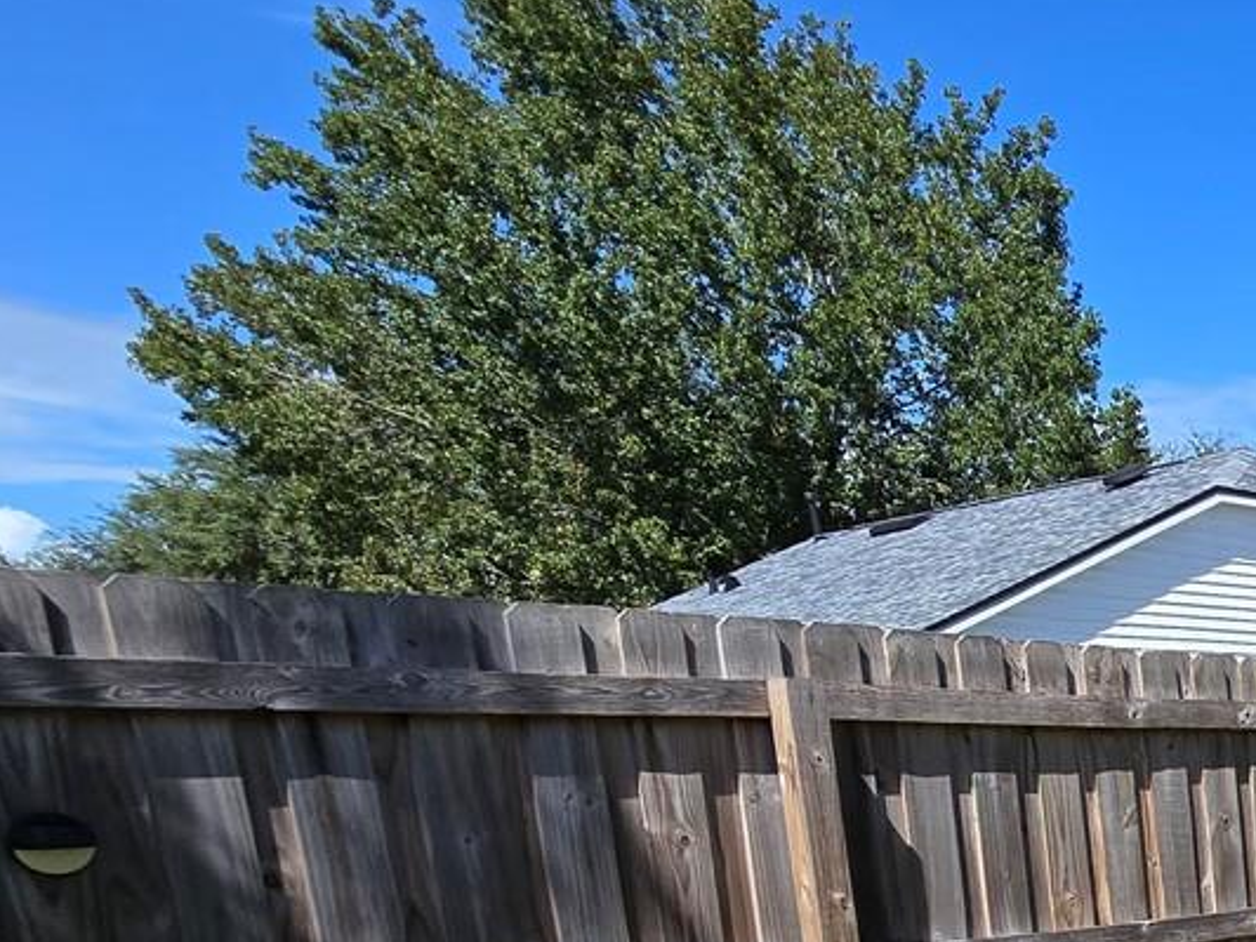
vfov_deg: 32.1
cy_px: 1057
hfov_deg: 31.5
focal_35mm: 39
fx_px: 1415
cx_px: 1765
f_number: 2.2
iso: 50
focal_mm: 2.2
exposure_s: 1/1819
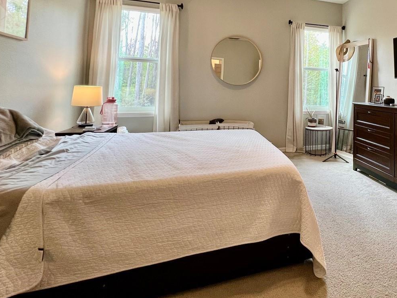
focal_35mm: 21
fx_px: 241
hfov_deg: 72.5
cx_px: 306
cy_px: 80
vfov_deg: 60.5
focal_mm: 1.57
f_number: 1.8
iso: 125
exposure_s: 1/120
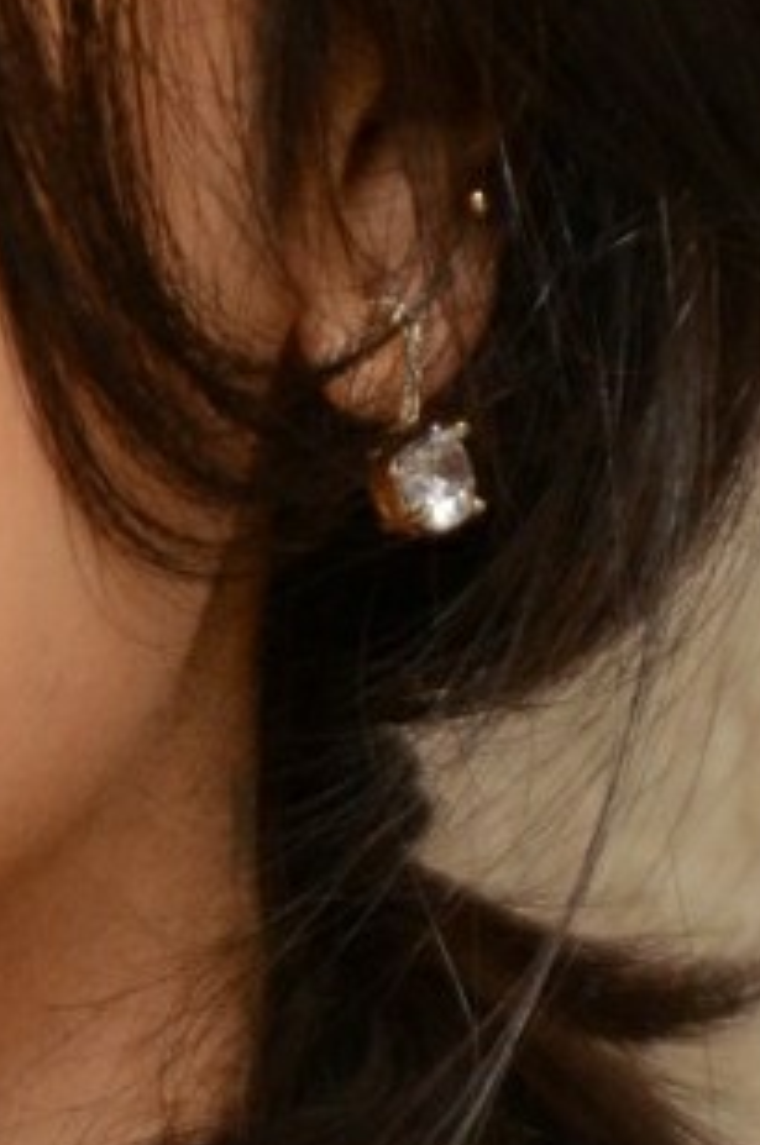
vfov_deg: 2.6
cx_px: -615
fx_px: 25689
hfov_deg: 1.7
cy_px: 698
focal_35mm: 809
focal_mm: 105
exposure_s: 1/160
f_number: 5.6
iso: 1250
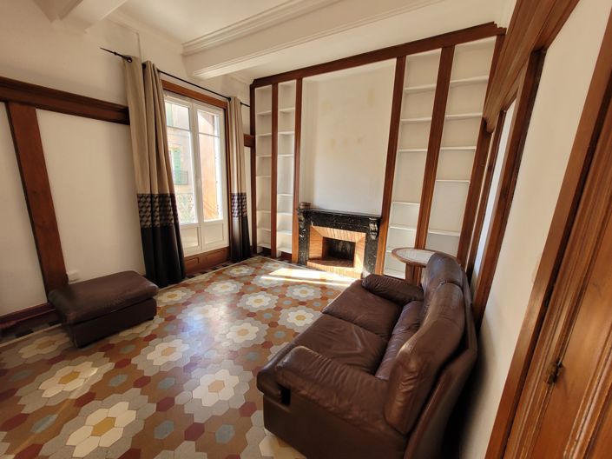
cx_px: 306
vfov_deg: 89.9
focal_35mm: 13
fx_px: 230
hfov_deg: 106.2
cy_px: 230
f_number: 2.2
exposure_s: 1/50
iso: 64
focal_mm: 1.74
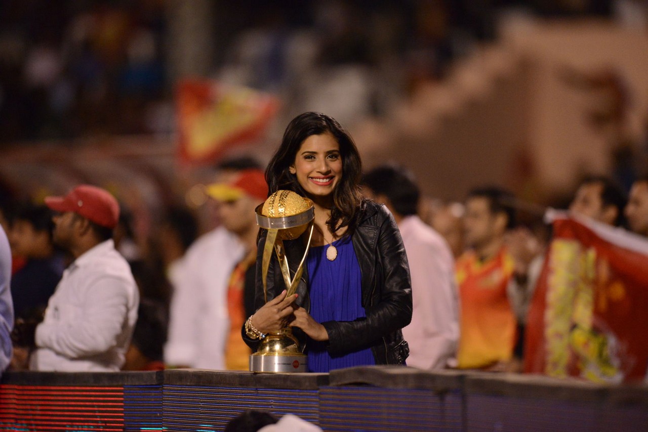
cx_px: 324
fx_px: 7201
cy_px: 216
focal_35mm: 400
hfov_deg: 5.2
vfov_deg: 3.4
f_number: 2.8
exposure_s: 1/1250
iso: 5000
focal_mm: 400
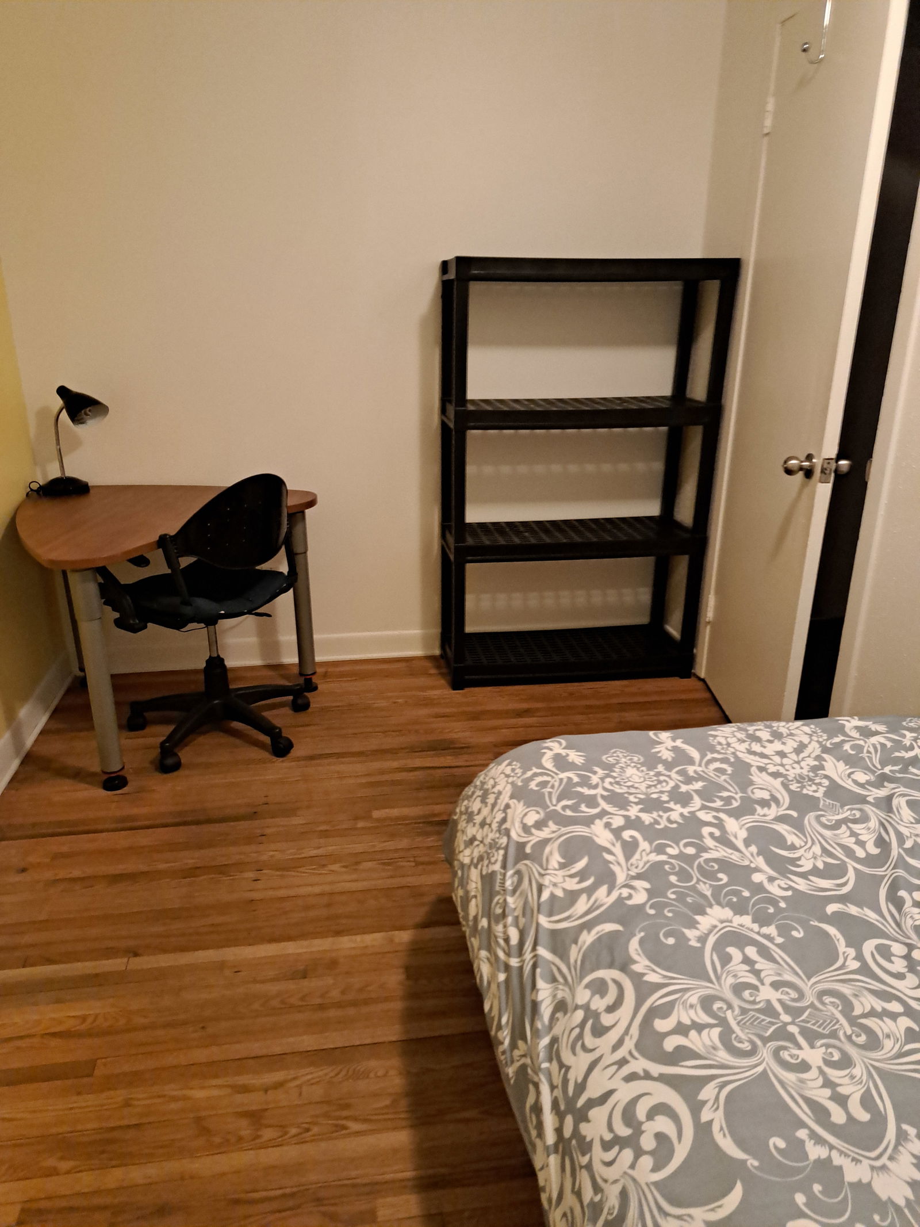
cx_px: 460
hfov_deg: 56.8
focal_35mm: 24
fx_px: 850
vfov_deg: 71.6
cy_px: 614
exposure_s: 1/30
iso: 500
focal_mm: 5.23
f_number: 1.8
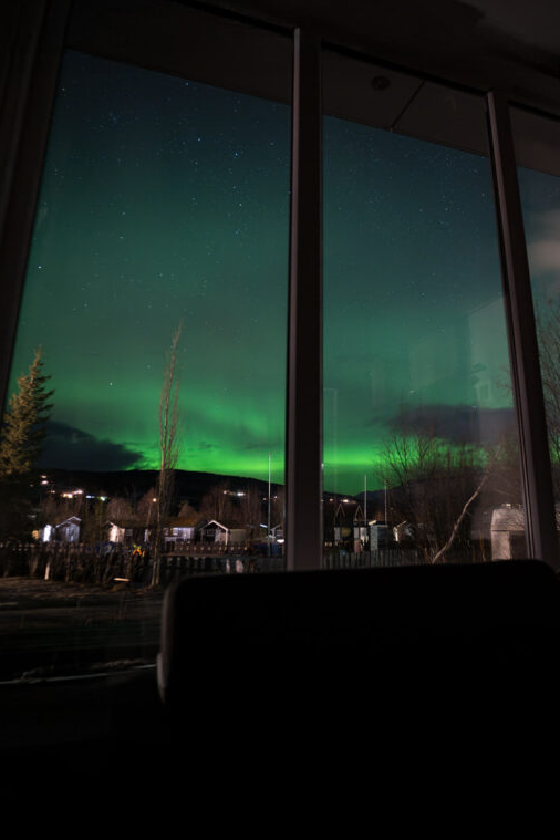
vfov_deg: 67.4
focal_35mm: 27
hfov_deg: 47.9
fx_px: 630
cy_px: 433
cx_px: 283
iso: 2500
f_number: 2.8
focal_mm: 20
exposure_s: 4
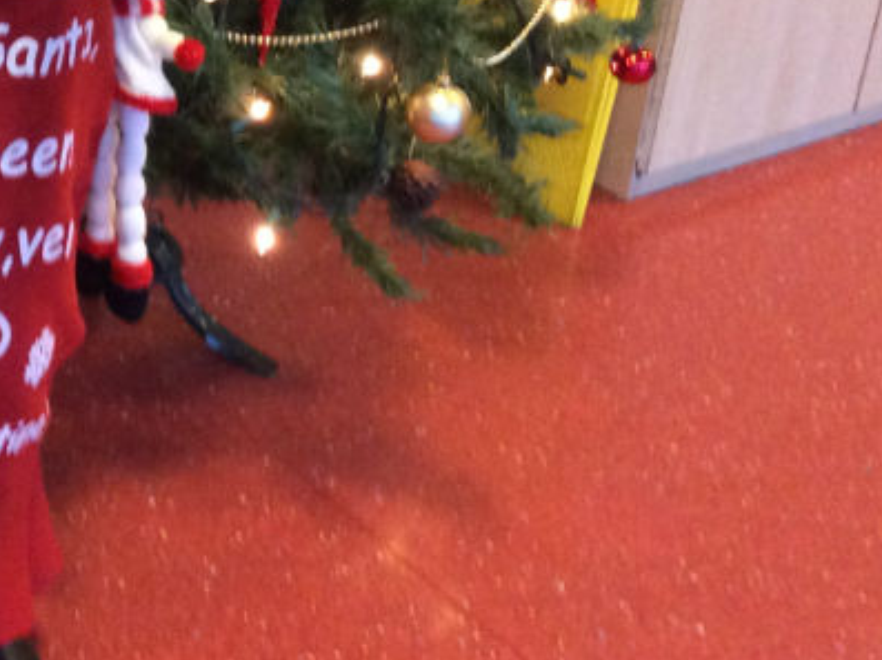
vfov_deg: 17.8
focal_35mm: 79
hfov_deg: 23.0
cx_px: -124
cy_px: -107
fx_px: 2011
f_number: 2.4
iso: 250
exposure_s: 1/24
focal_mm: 3.3
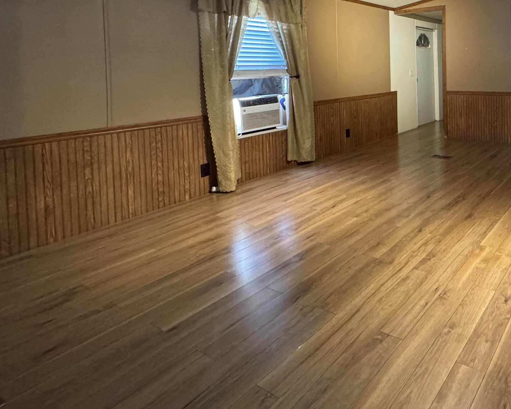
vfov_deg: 54.4
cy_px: 77
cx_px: 447
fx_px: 363
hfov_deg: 60.9
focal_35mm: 24
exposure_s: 1/60
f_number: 2.2
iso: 800
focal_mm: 2.22
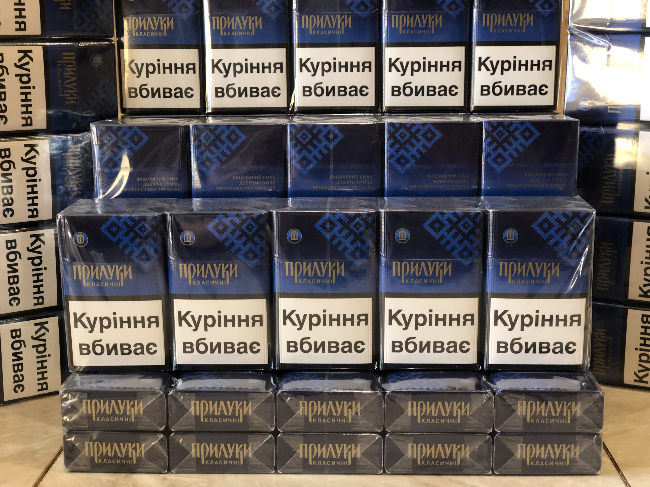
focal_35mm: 52
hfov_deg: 36.8
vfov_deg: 28.0
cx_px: 325
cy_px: 244
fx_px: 976
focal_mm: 6
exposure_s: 1/30
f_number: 2.4
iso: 125
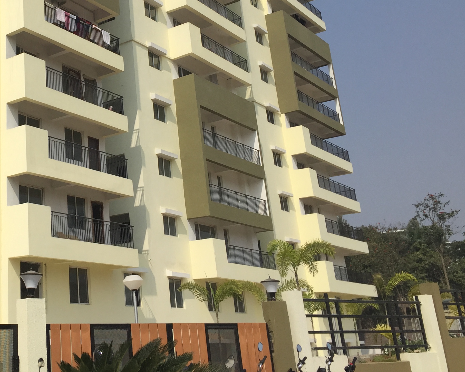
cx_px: 54
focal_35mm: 51
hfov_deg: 34.8
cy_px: 72
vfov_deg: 29.0
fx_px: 702
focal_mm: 4.15
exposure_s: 1/4405
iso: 32
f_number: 2.2
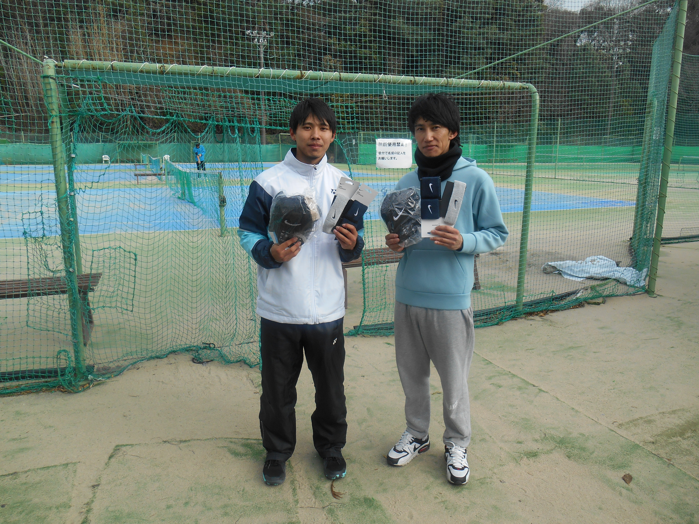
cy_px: 262
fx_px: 525
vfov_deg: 53.1
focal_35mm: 26
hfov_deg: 67.3
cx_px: 350
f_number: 3.4
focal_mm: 4.7
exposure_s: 1/320
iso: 80
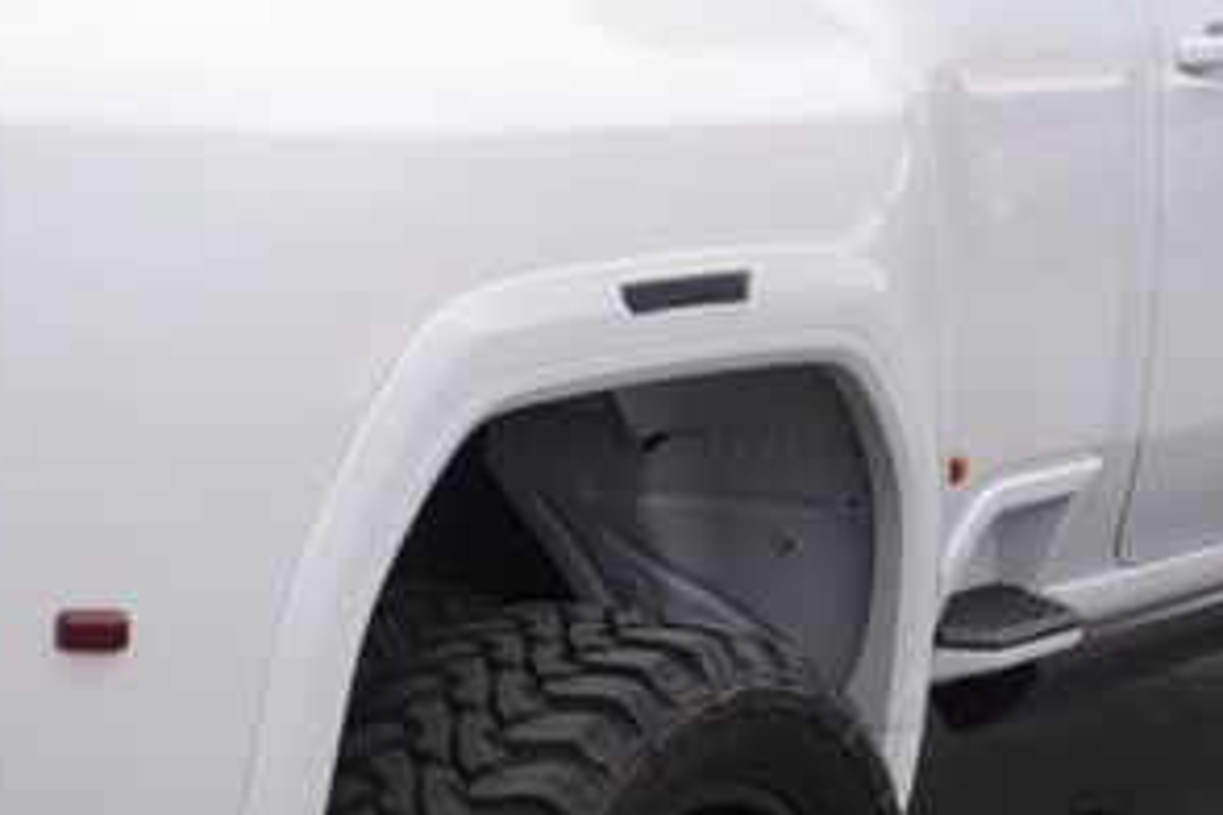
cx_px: 71
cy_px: 516
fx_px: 3728
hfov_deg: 18.3
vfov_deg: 12.5
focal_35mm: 110
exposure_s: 1/100
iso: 100
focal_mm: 21
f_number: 5
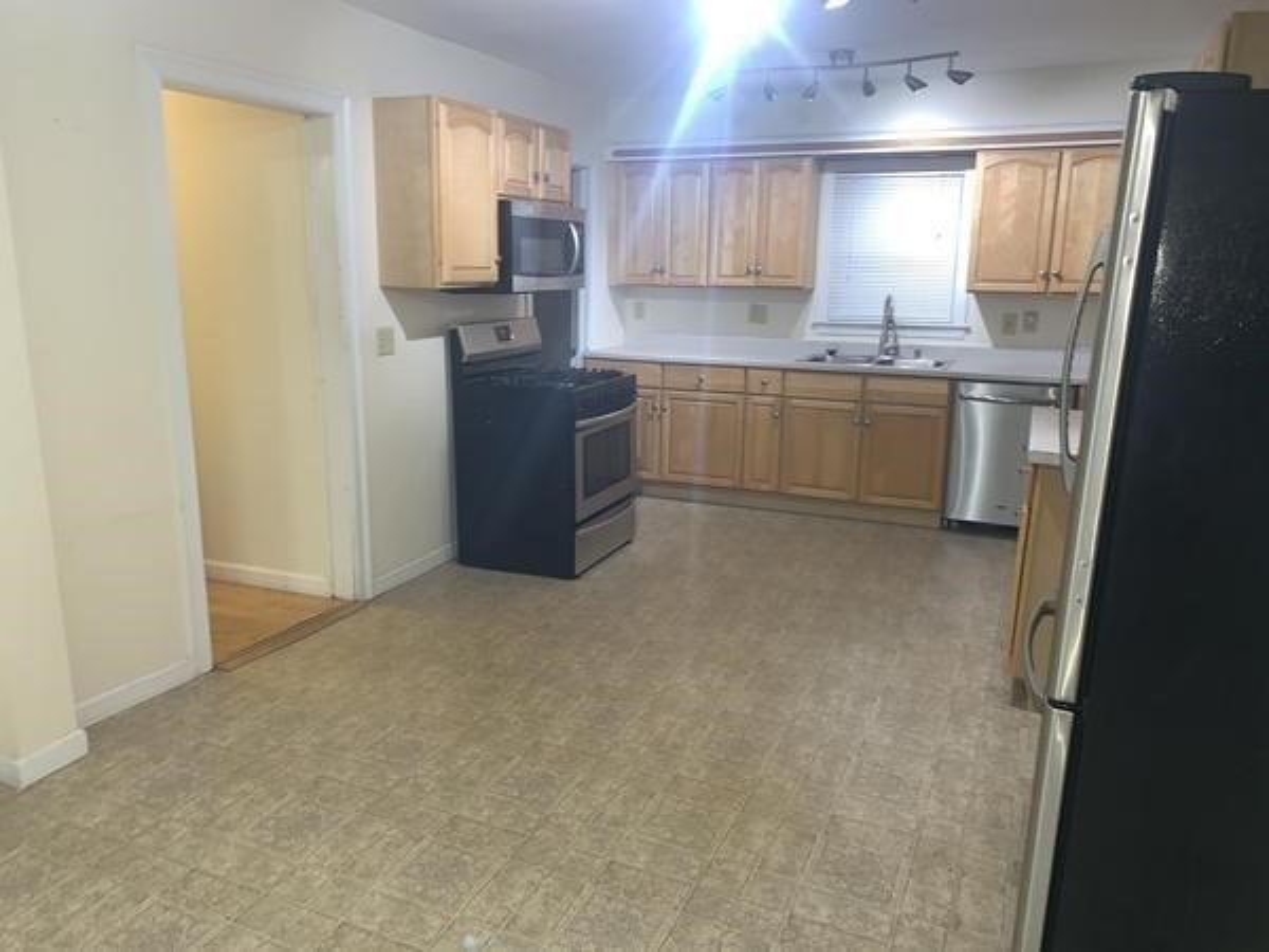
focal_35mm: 26
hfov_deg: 67.3
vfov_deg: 53.1
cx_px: 634
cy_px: 476
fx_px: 953
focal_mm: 4.25
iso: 50
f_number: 1.8
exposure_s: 1/17
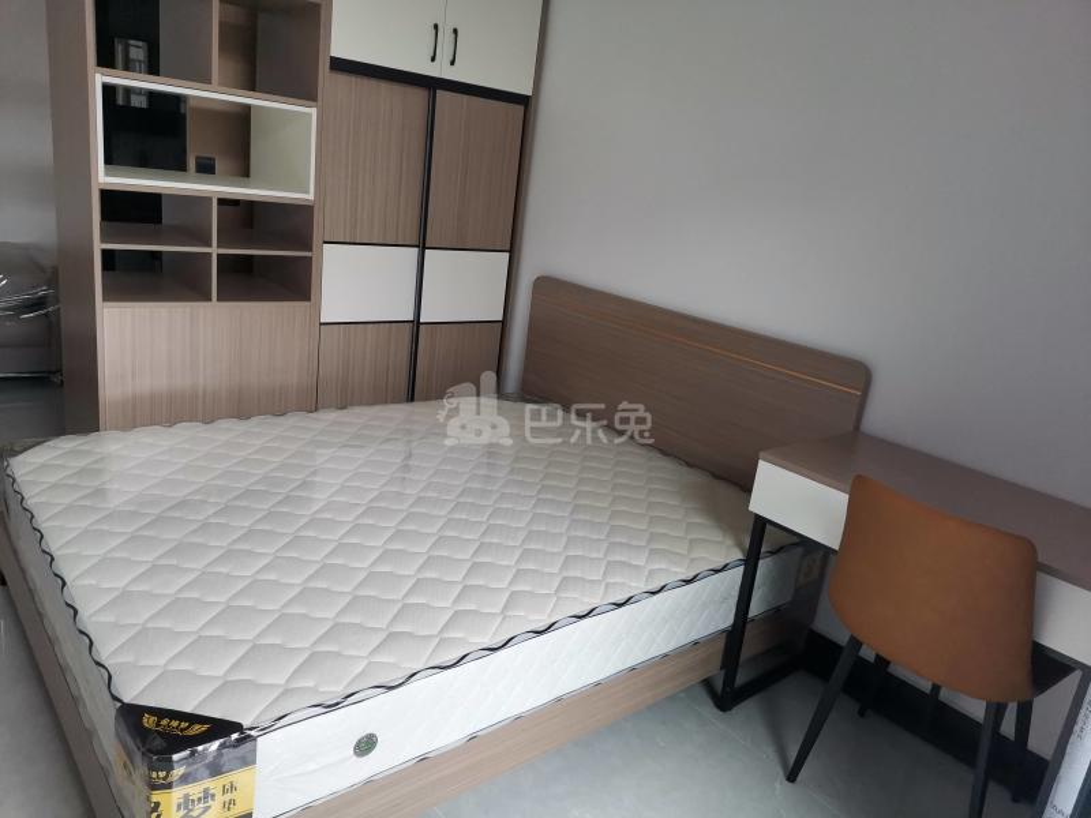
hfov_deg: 67.3
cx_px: 546
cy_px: 409
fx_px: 819
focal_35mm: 26
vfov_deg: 53.1
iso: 125
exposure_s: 1/100
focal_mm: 5.5
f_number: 1.8
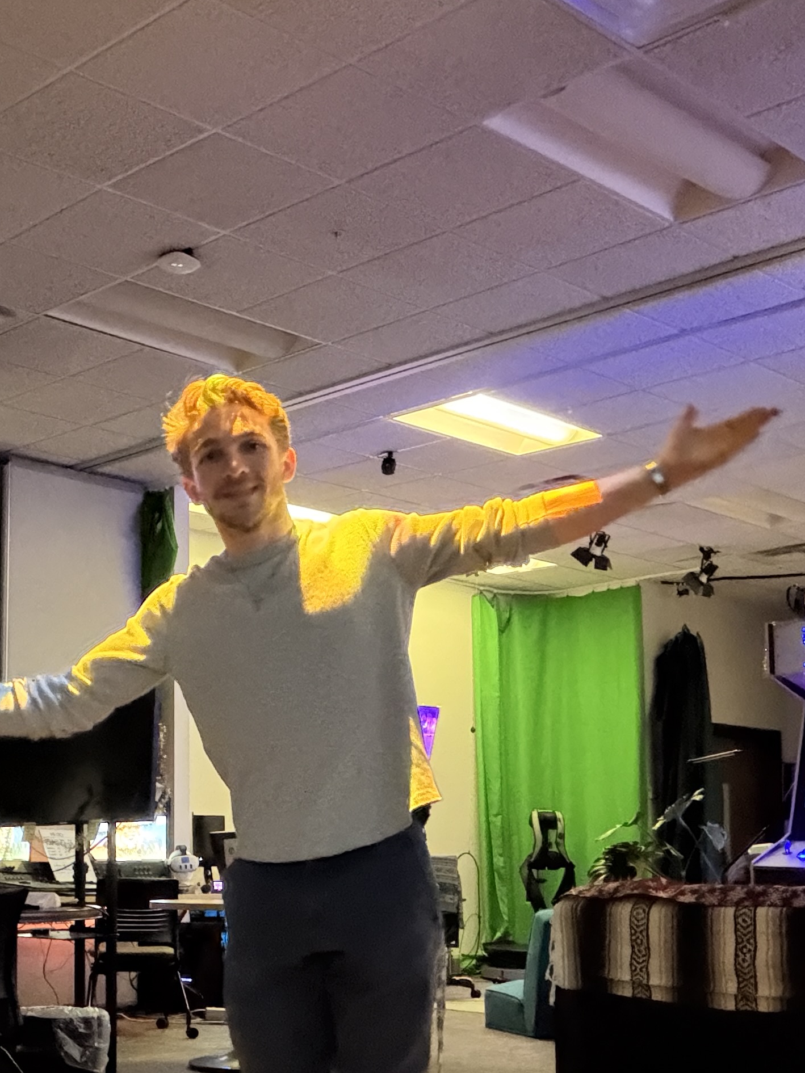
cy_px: 742
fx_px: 1520
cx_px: 213
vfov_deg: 38.3
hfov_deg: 29.3
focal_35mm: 49
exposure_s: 1/15
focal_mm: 2.71
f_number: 1.9
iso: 1600
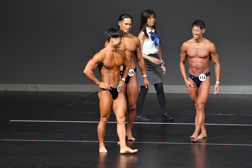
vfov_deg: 4.4
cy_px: 84
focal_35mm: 315
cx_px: 126
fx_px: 2204
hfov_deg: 6.5
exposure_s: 1/400
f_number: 5.6
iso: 5000
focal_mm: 210
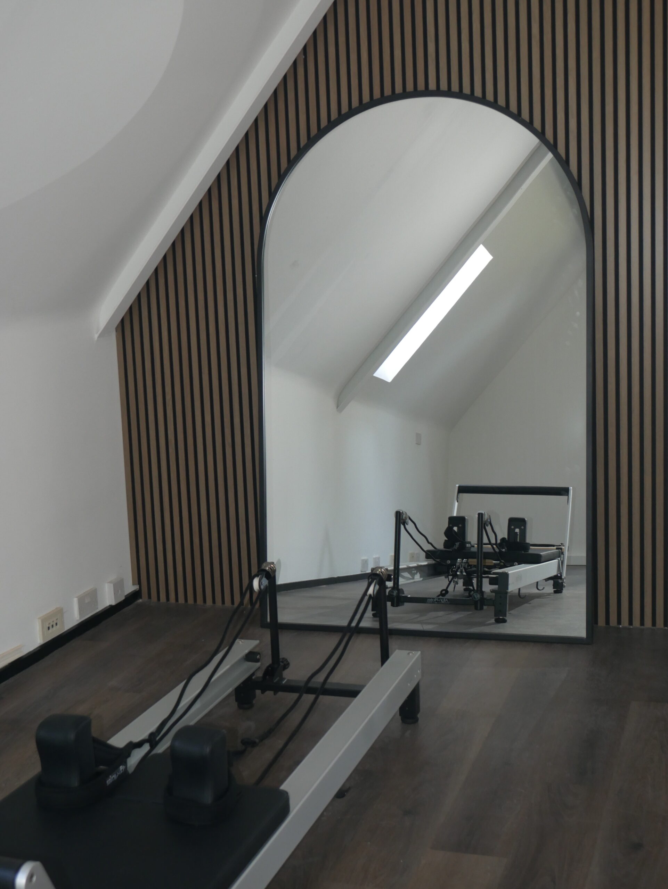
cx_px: 334
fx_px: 1286
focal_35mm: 50
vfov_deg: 38.2
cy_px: 444
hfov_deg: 29.1
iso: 800
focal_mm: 25
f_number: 5.3
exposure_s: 1/60
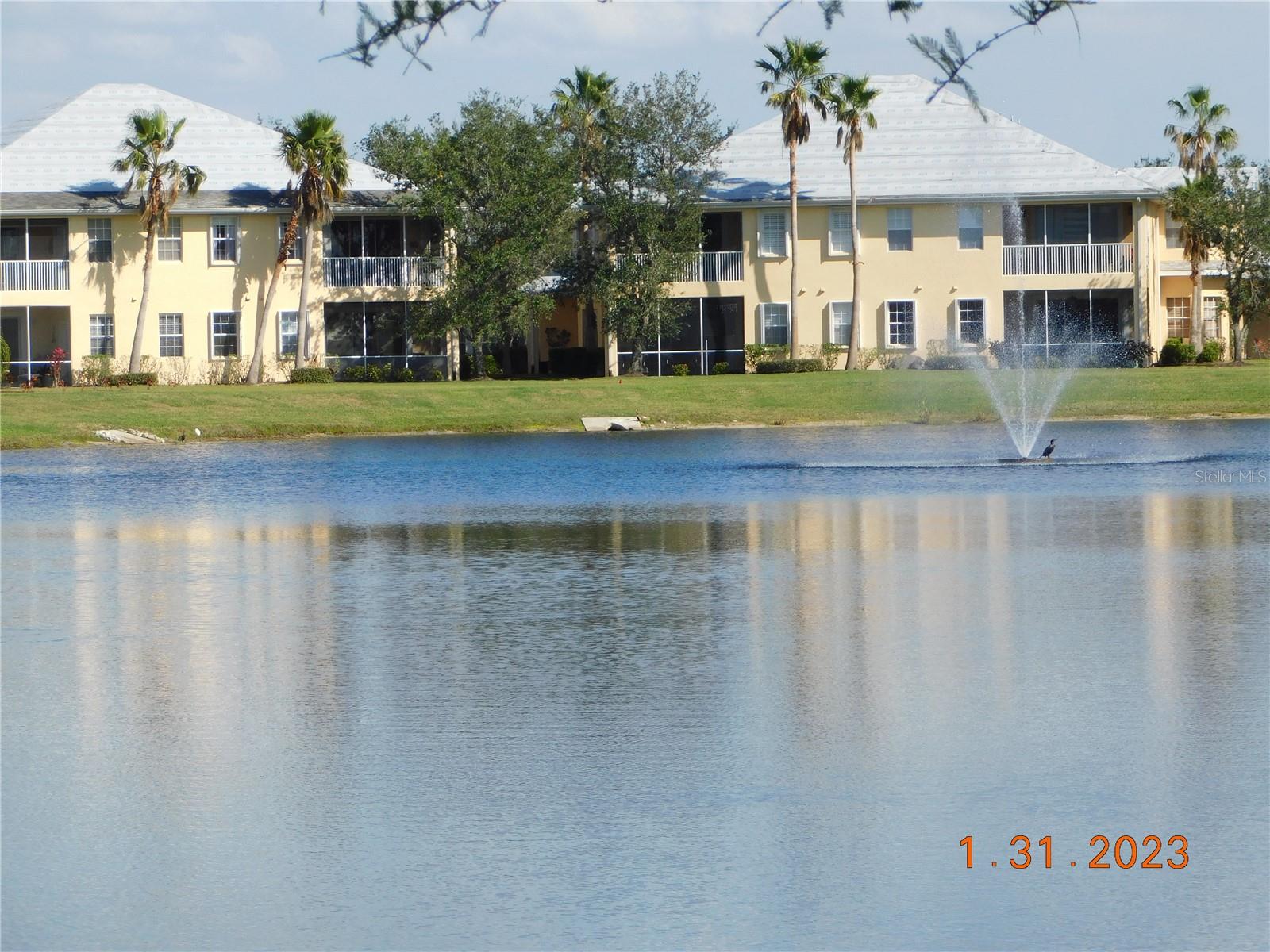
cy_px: 476
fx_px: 6751
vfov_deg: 8.1
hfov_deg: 10.7
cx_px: 635
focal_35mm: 184
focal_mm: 32.7
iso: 125
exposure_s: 1/640
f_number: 5.4
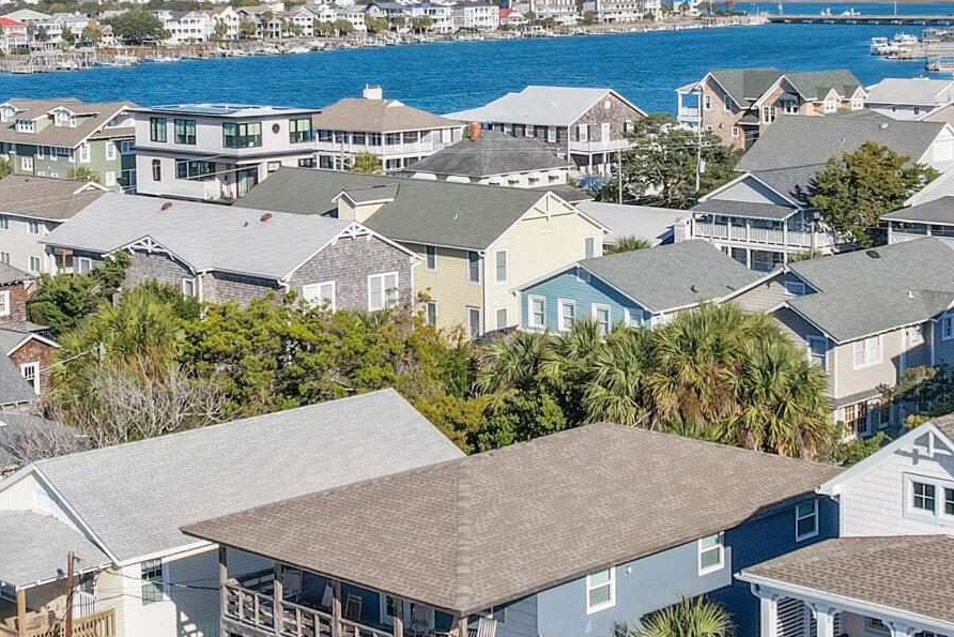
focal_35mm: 74
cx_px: 593
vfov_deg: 18.3
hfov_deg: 27.3
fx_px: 1961
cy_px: 157
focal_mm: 8.38
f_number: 2.8
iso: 120
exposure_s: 1/400
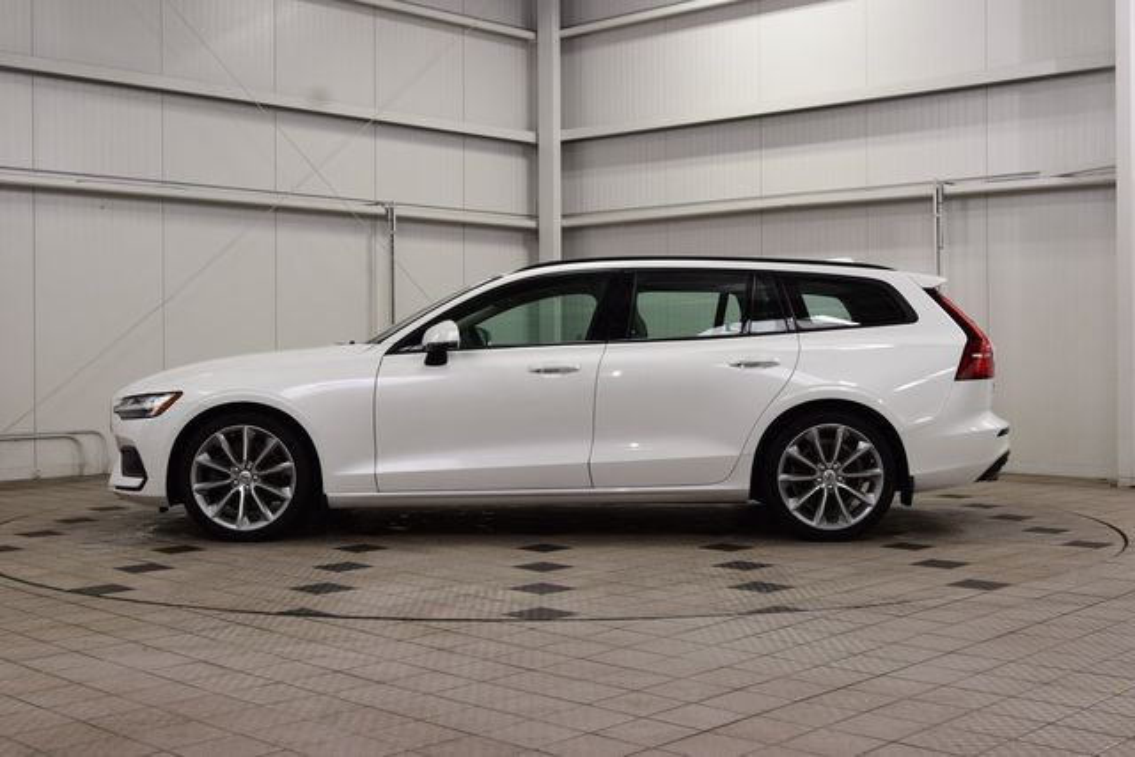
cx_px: 568
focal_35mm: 46
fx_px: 1466
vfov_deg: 29.0
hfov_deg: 42.3
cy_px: 378
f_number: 7.1
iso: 400
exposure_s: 1/40
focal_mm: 31
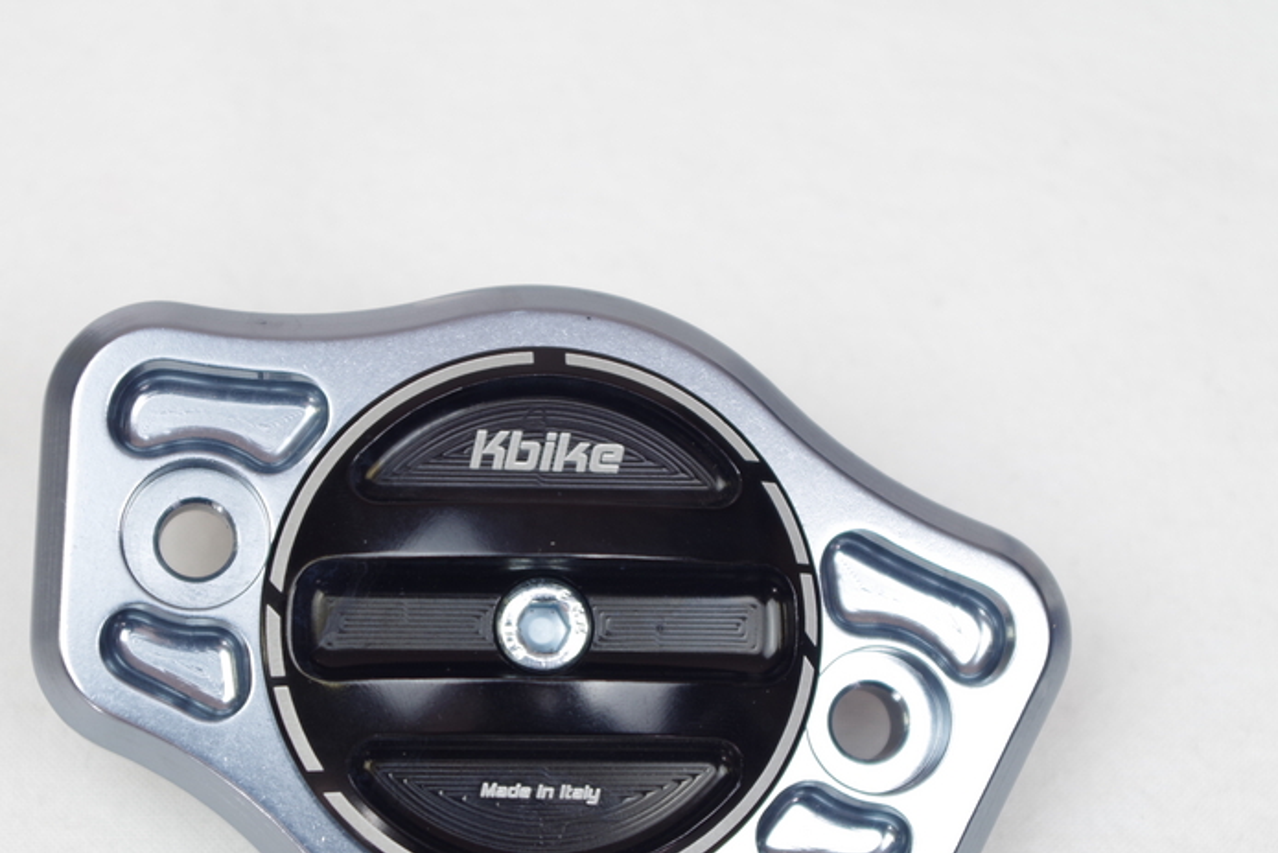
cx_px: 486
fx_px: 2947
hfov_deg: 24.4
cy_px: 586
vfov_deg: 16.4
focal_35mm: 83
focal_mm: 40
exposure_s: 1/15
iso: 100
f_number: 4.5
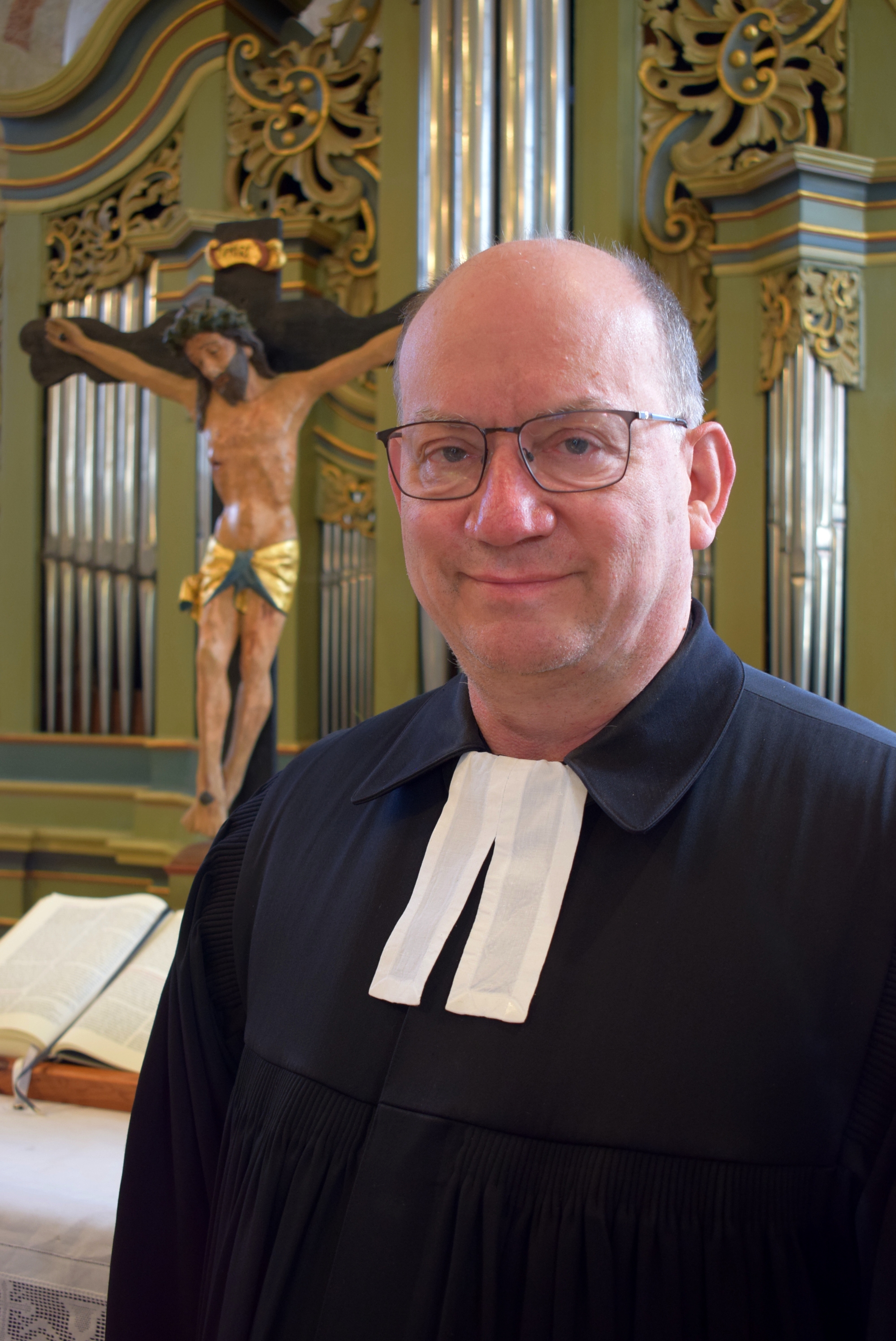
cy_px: 670
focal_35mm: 42
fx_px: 1565
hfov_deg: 31.9
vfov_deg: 46.4
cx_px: 448
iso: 900
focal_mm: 28
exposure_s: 1/60
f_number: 4.2
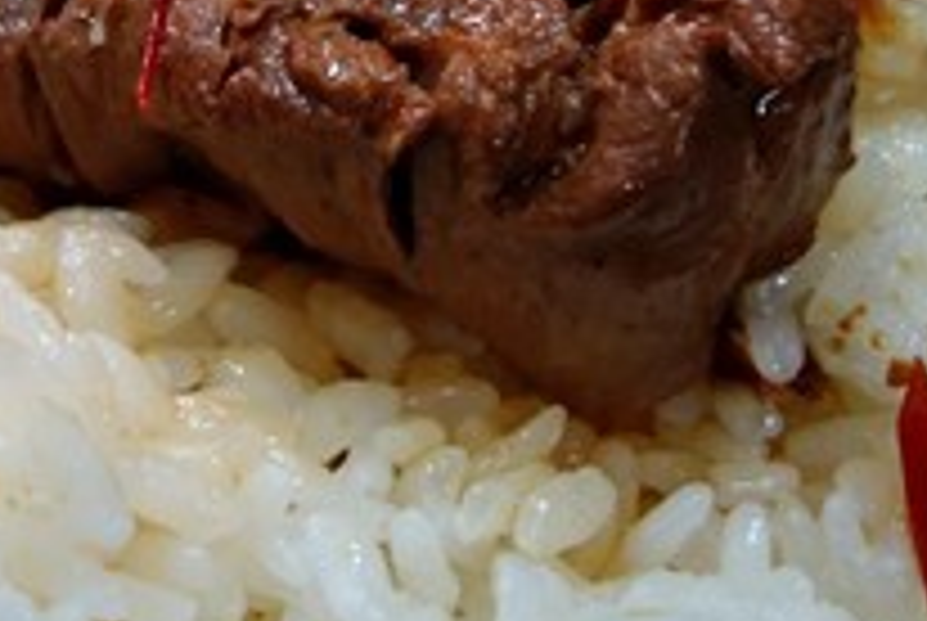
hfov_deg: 14.7
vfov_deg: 9.8
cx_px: 248
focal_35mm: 139
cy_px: -47
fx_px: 3584
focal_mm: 10.4
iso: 250
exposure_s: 1/100
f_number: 1.8
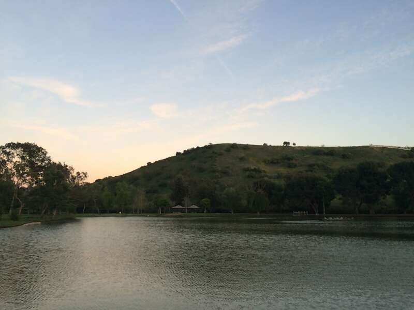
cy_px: 155
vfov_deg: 48.2
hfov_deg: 61.7
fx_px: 347
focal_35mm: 29
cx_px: 207
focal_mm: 4.15
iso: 50
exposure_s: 1/120
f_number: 2.2
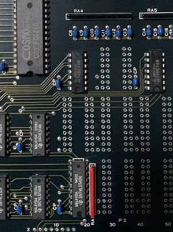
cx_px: 83
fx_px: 387
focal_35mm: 58
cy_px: 39
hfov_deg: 25.2
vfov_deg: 32.1
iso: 400
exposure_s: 1/45
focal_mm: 4.25
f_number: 1.8
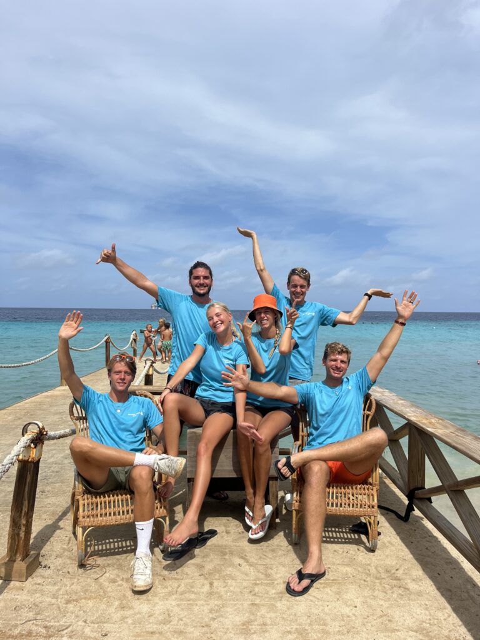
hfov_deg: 53.1
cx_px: 240
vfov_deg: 67.3
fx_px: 481
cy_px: 320
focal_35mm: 26
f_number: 1.6
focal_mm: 5.1
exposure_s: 1/6494
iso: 50
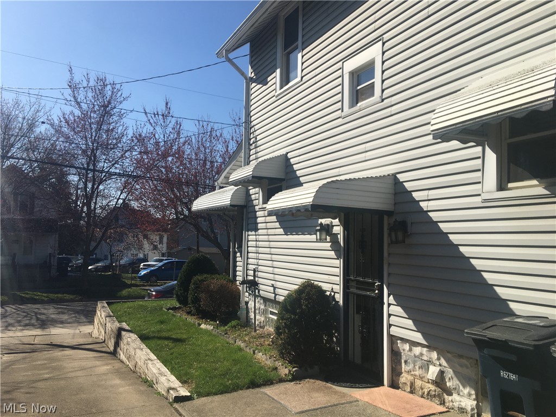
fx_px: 466
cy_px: 208
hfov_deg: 61.7
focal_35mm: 29
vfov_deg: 48.2
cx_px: 278
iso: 25
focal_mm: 4.15
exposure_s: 1/2137
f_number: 2.2
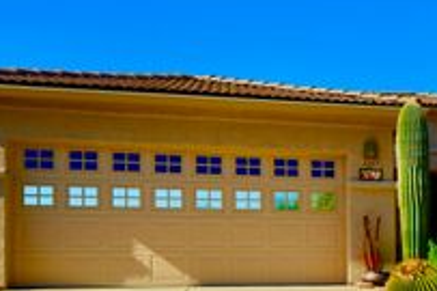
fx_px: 716
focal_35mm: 59
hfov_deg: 31.6
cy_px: 262
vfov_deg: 22.4
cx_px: 431
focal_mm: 24
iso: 200
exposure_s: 1/200
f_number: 14
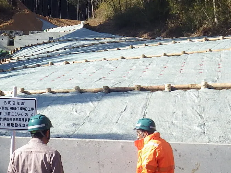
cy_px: 81
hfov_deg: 25.3
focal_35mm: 76
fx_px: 507
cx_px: 50
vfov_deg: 19.4
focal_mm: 4.5
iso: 125
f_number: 2.8
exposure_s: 1/1250
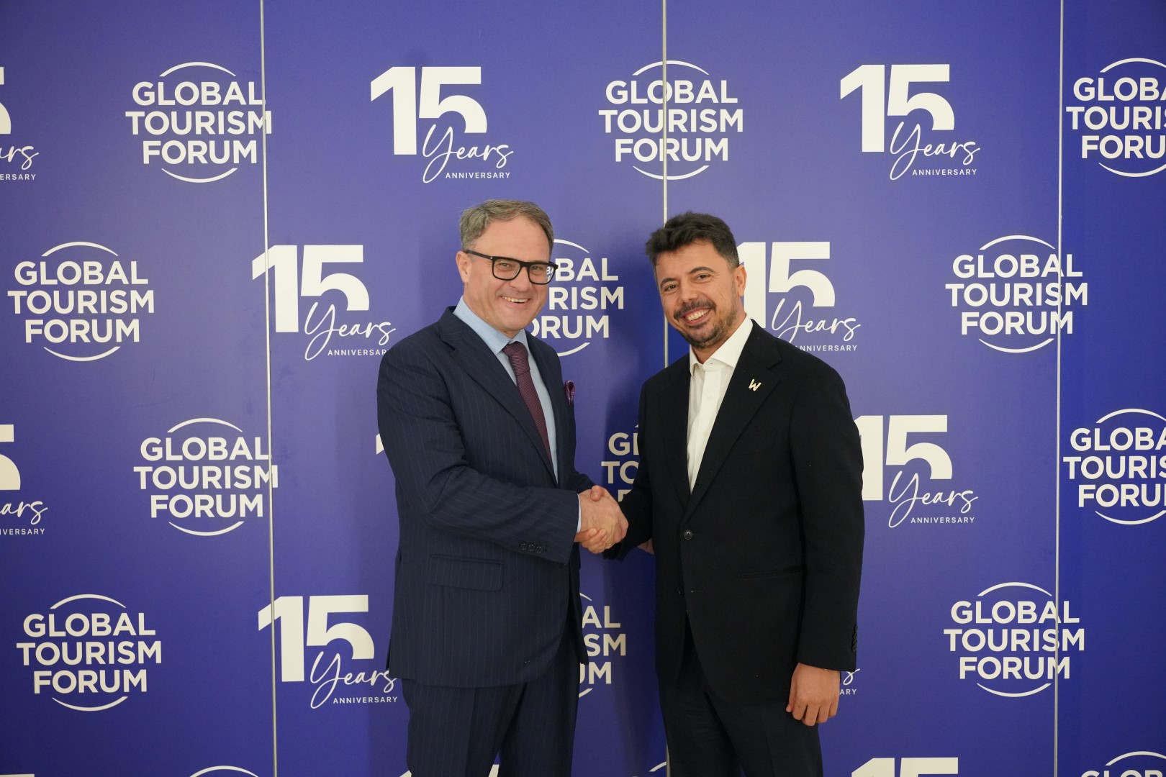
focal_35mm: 34
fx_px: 1088
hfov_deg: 56.4
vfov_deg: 39.3
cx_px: 583
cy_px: 388
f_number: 4
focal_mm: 33.6
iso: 5000
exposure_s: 1/200
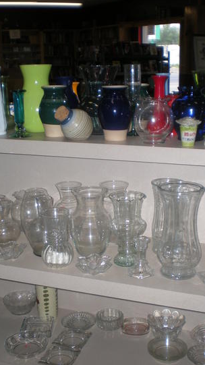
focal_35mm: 49
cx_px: 117
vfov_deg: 42.0
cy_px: 208
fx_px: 474
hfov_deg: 24.4
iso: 66
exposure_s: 1/60
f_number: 3.1
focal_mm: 6.3
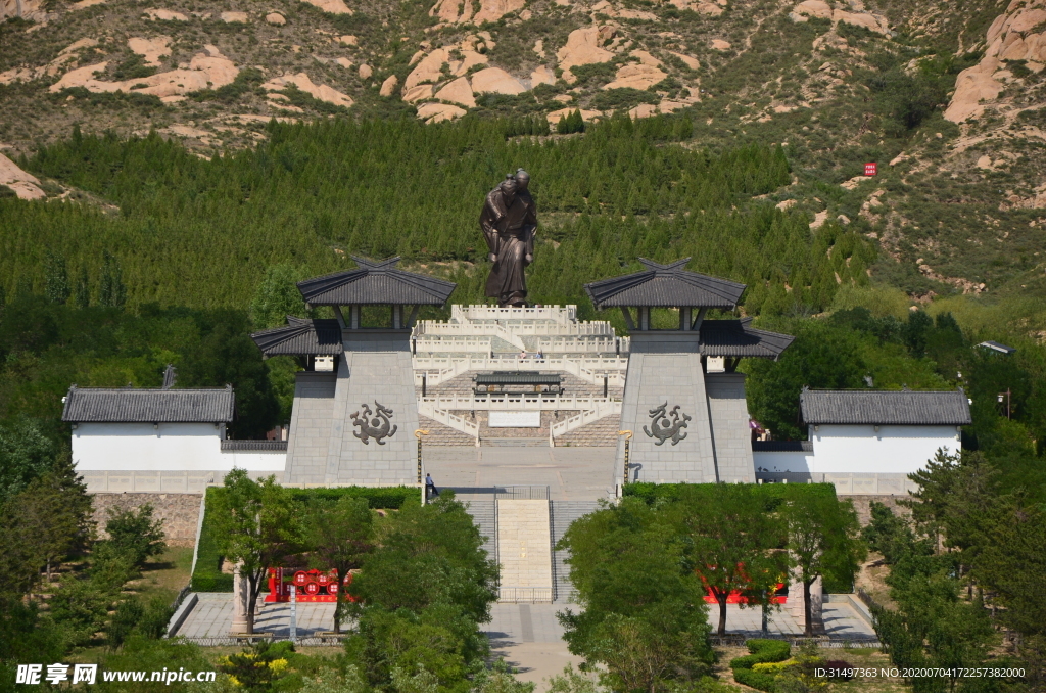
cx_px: 523
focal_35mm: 158
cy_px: 346
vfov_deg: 8.7
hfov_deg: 13.1
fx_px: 4566
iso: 200
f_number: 8
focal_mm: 105
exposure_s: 1/800
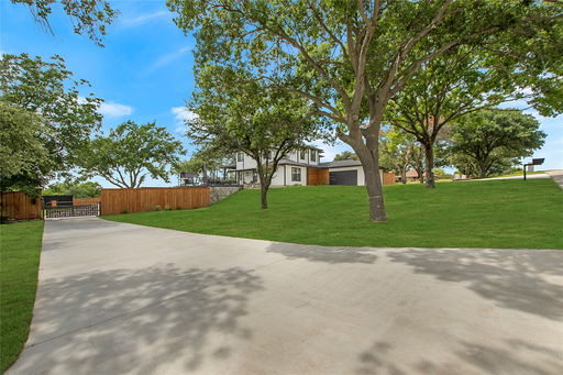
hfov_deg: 100.4
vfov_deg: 77.3
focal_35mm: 15
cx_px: 282
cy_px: 188
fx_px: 234
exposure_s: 1/200
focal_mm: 10
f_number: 8
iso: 100
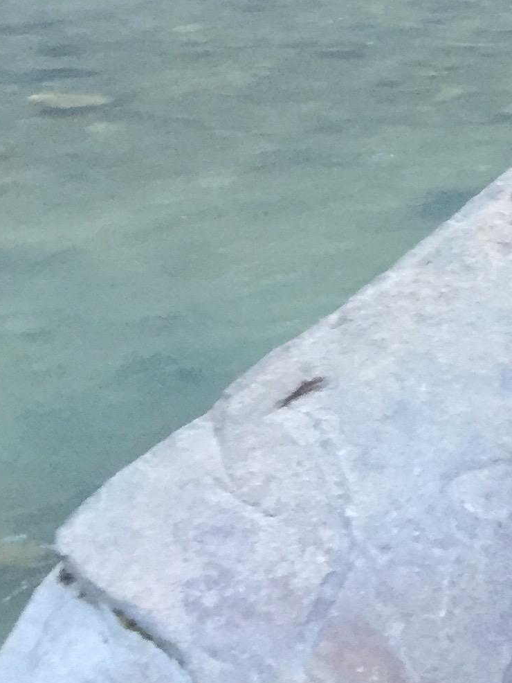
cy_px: -28
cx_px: 839
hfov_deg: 14.1
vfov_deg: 19.7
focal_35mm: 96
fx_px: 1892
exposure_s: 1/30
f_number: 2.2
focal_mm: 4.15
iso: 100
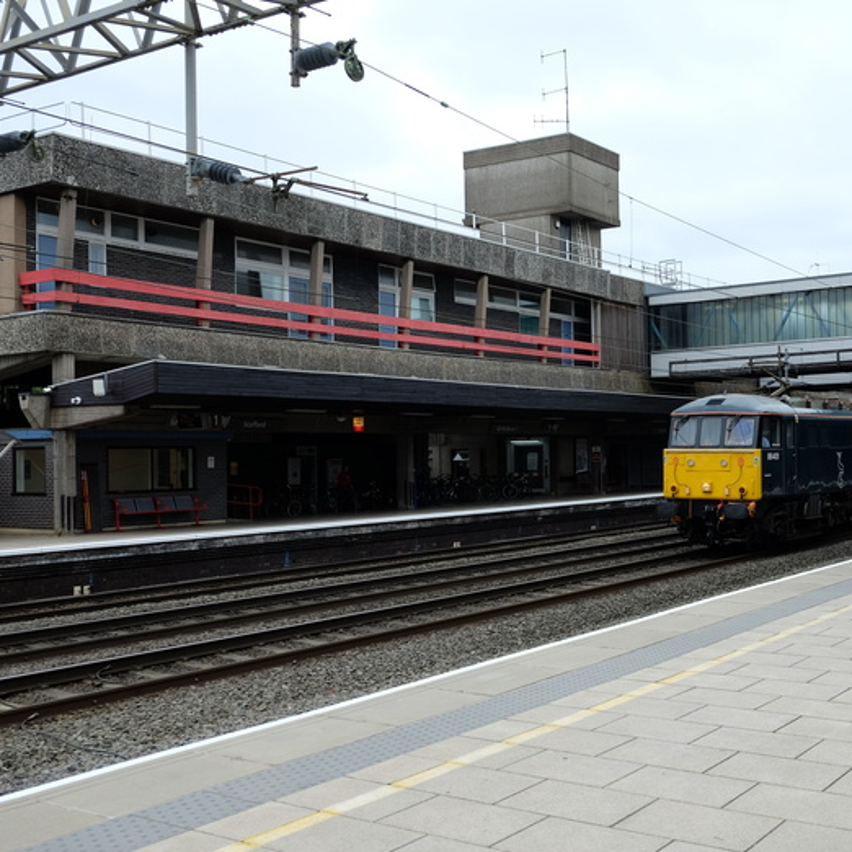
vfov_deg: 41.9
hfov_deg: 41.2
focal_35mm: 40
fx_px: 1114
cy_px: 424
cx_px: 584
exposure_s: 1/500
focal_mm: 20.5
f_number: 3.6
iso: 200
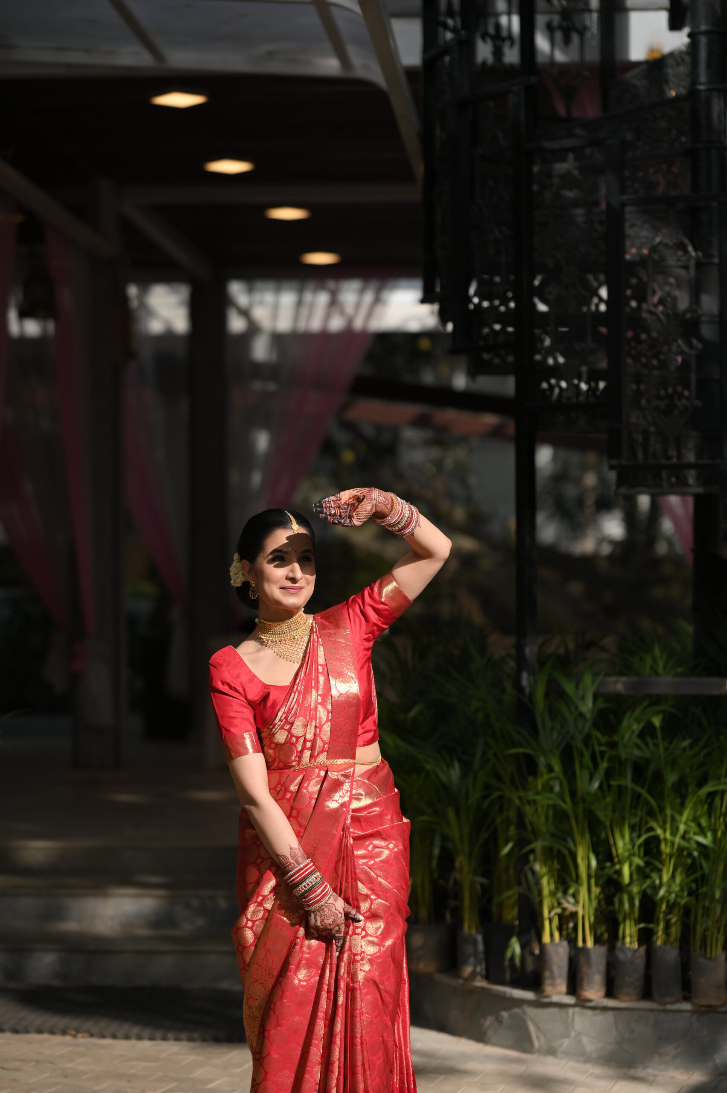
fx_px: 2578
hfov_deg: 16.0
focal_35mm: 85
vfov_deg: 23.9
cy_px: 546
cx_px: 364
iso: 250
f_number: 2.5
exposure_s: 1/6400
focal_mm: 85
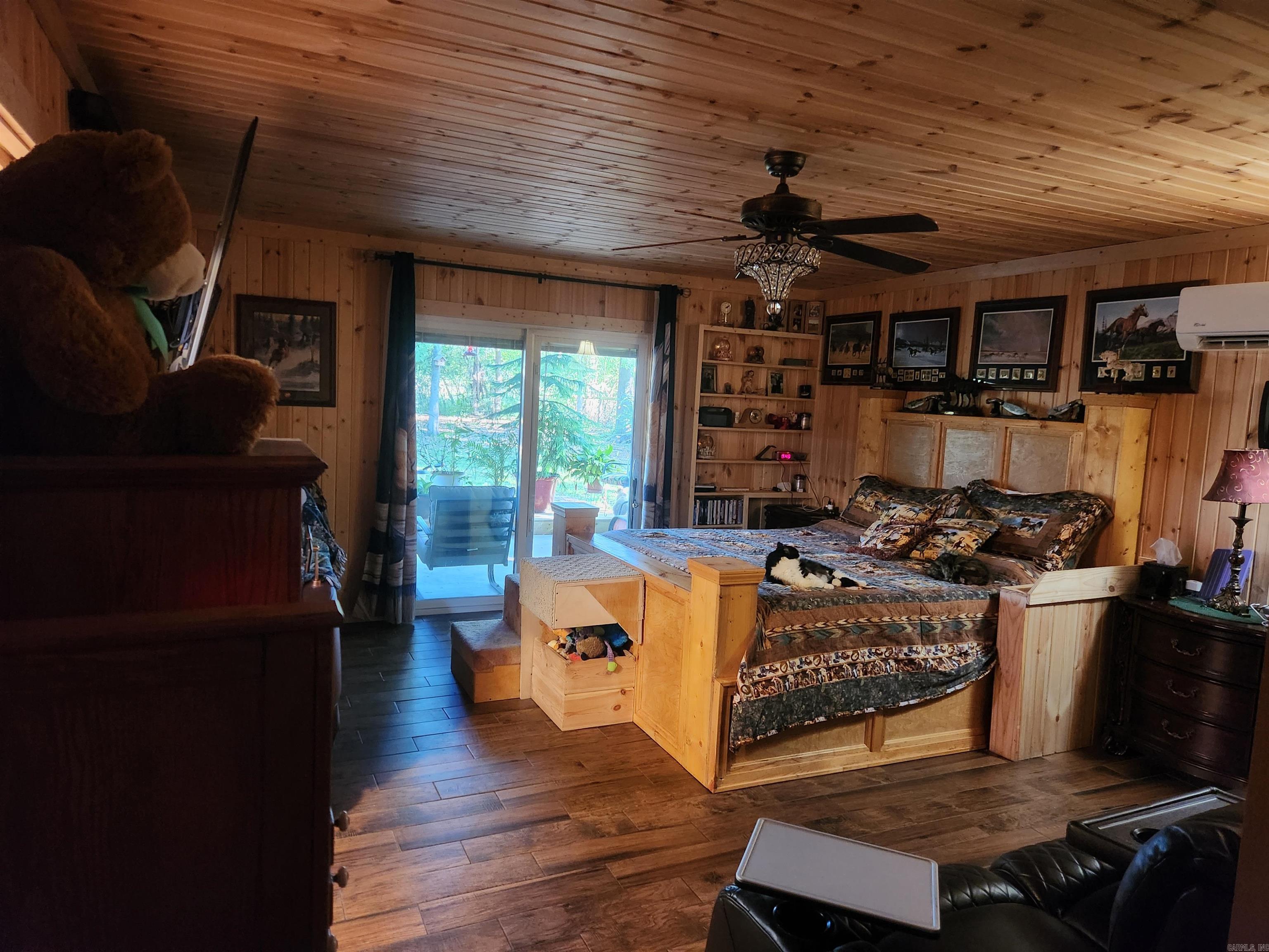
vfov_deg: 58.9
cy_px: 476
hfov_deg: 73.9
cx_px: 634
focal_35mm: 23
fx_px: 843
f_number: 1.8
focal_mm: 5.4
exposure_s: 1/40
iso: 640
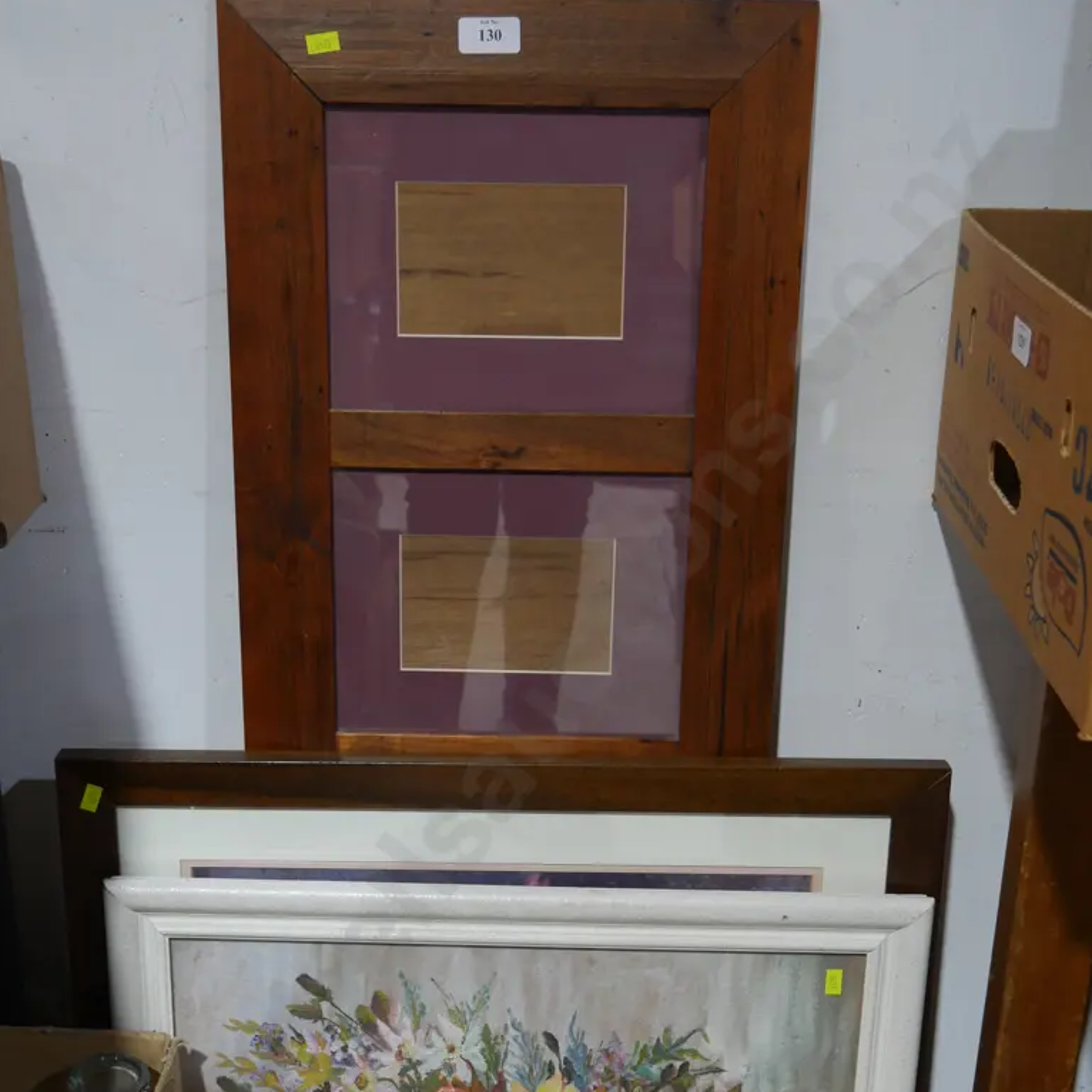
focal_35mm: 52
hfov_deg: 32.8
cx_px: 547
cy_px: 716
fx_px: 1856
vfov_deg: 32.6
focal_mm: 22
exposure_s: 1/60
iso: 800
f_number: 4.7
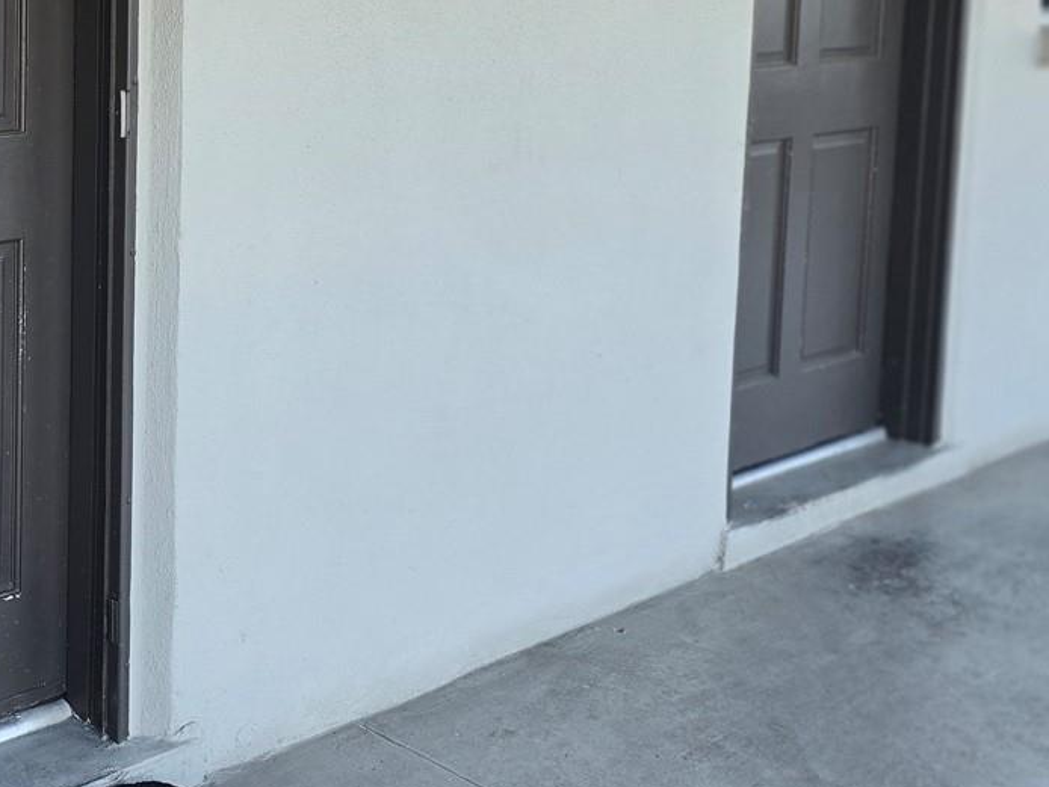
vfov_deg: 26.6
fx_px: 1607
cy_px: 83
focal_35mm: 53
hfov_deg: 33.5
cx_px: 33
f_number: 1.7
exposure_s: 1/359
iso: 80
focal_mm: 6.3
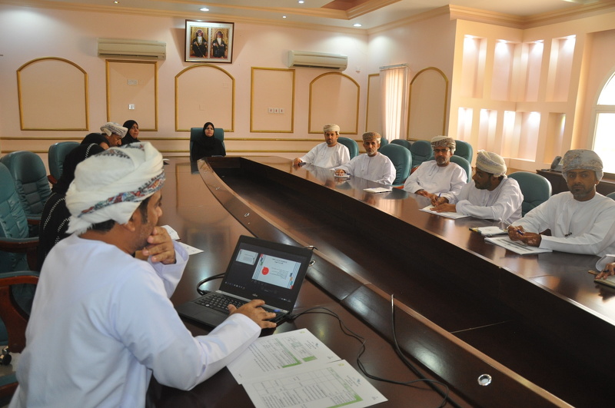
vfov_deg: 47.8
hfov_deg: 67.5
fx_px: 461
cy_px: 204
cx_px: 308
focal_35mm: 27
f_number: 3.5
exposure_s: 1/100
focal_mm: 18
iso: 800
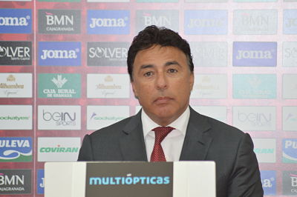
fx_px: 2720
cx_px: 148
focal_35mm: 330
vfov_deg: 4.2
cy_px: 98
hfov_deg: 6.2
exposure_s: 1/60
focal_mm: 220
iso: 720
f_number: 5
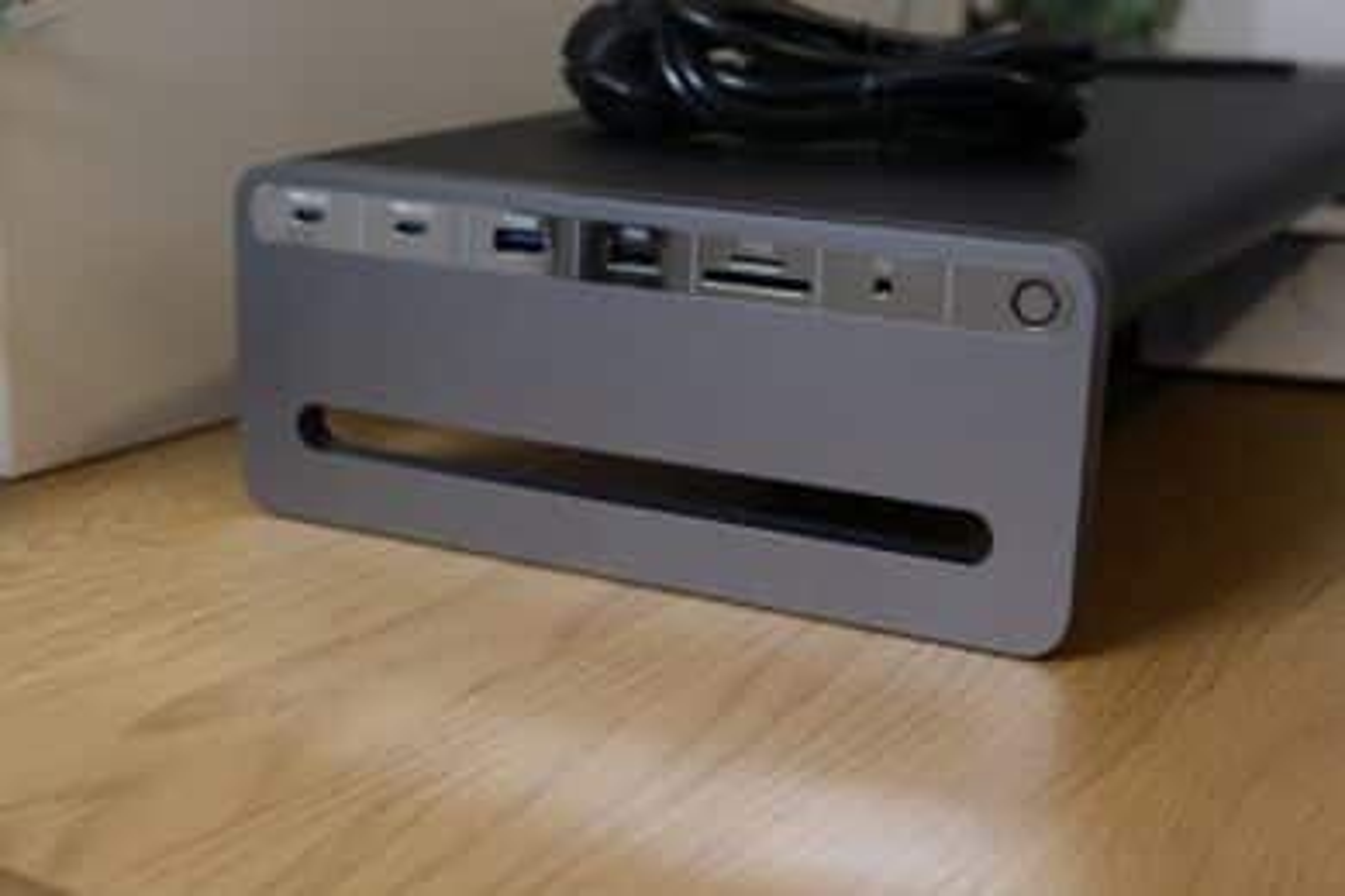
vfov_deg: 24.2
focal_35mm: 56
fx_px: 2092
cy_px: 448
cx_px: 672
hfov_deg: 35.6
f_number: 5.6
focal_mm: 37.6
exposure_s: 1/13
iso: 160
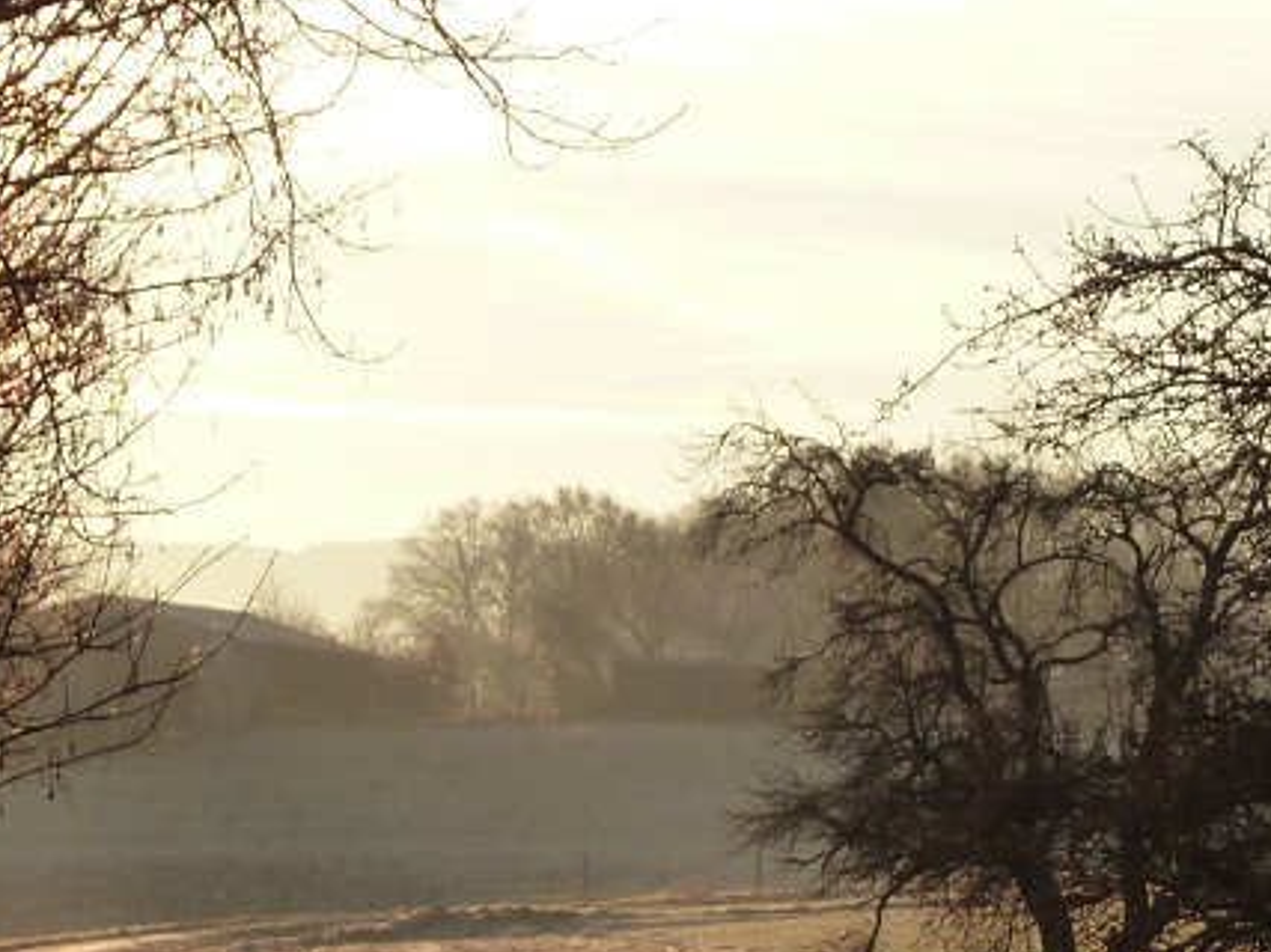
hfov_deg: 7.4
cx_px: 488
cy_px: 994
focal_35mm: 266
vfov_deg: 5.6
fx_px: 9764
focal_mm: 18.2
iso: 125
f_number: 4.4
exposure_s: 1/400
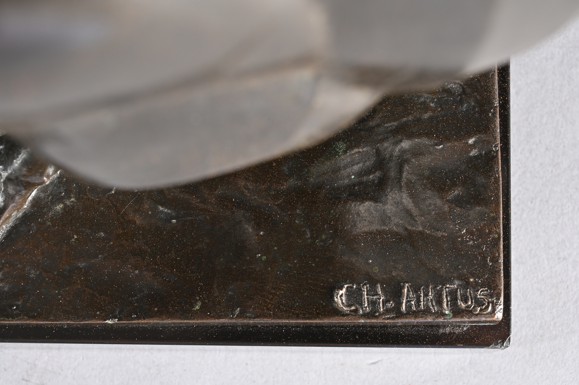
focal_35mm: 70
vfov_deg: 19.4
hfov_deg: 28.9
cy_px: 192
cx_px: 290
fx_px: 1125
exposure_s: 1/125
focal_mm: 70
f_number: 14
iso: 320
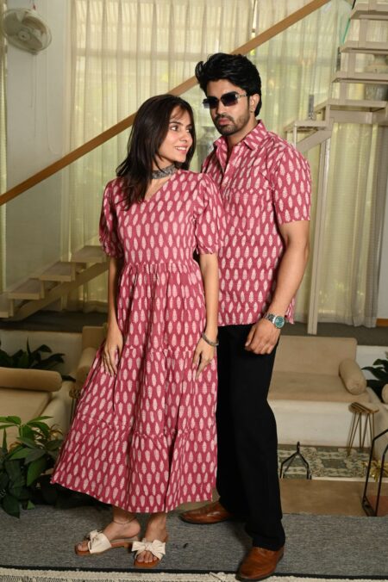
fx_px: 696
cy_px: 291
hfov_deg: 31.2
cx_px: 194
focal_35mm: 43
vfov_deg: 45.5
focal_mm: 43
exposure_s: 1/160
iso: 640
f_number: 7.1
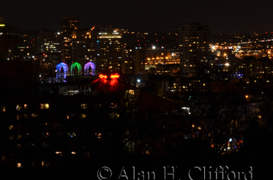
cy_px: 16
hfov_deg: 13.3
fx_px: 1157
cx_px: 8
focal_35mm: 153
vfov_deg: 8.9
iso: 100
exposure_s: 20
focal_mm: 52
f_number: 18
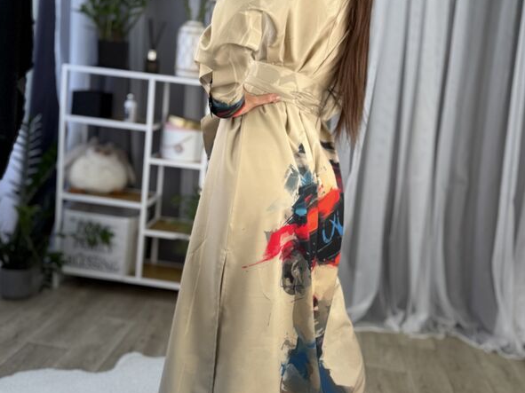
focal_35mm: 39
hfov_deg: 47.8
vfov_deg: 36.8
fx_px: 591
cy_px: 193
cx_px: 235
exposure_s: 1/177
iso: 64
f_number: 1.78
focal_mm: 6.76
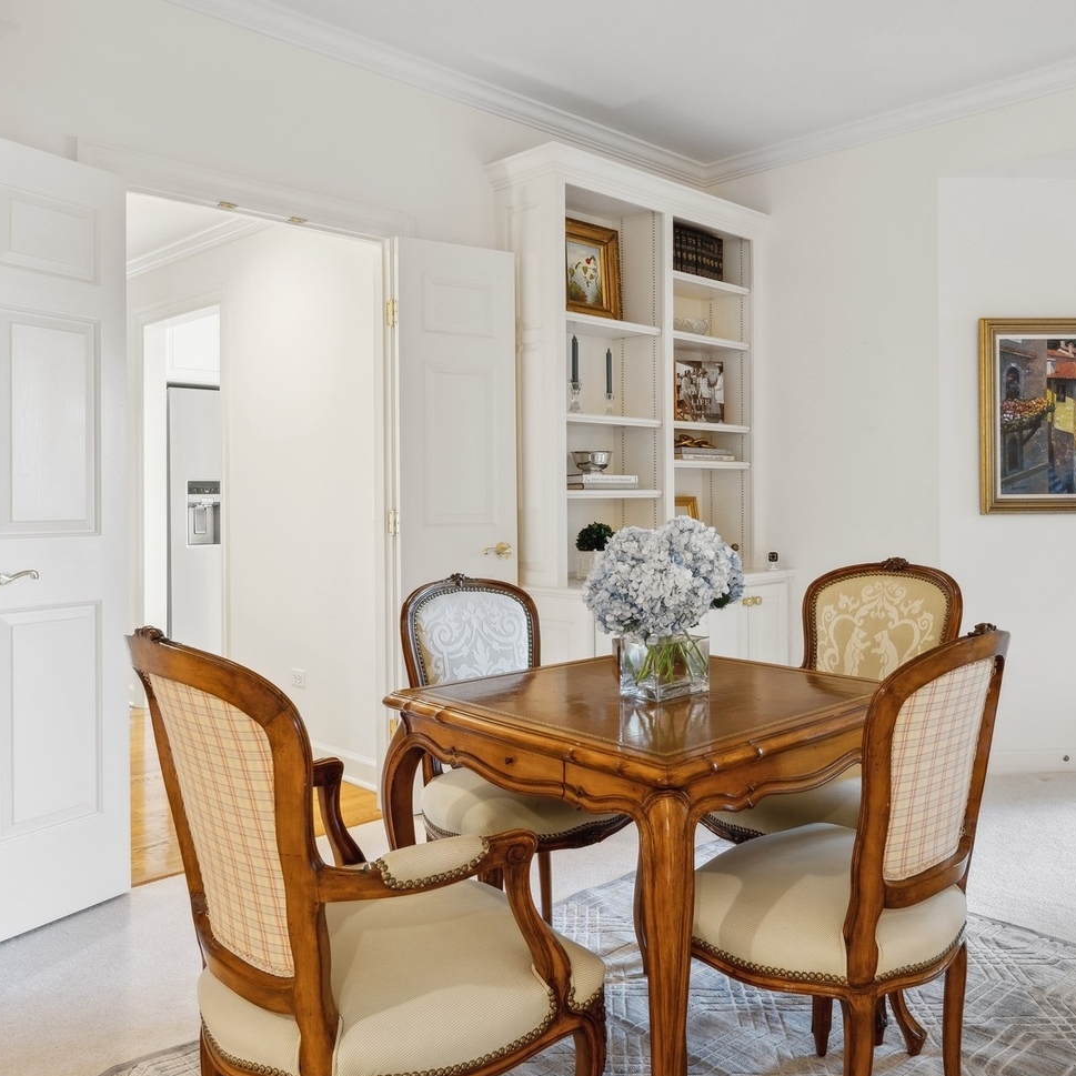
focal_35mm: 28
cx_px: 658
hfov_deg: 57.2
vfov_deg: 57.8
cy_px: 502
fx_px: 975
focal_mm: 19.5
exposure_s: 1/2
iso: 200
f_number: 9.5
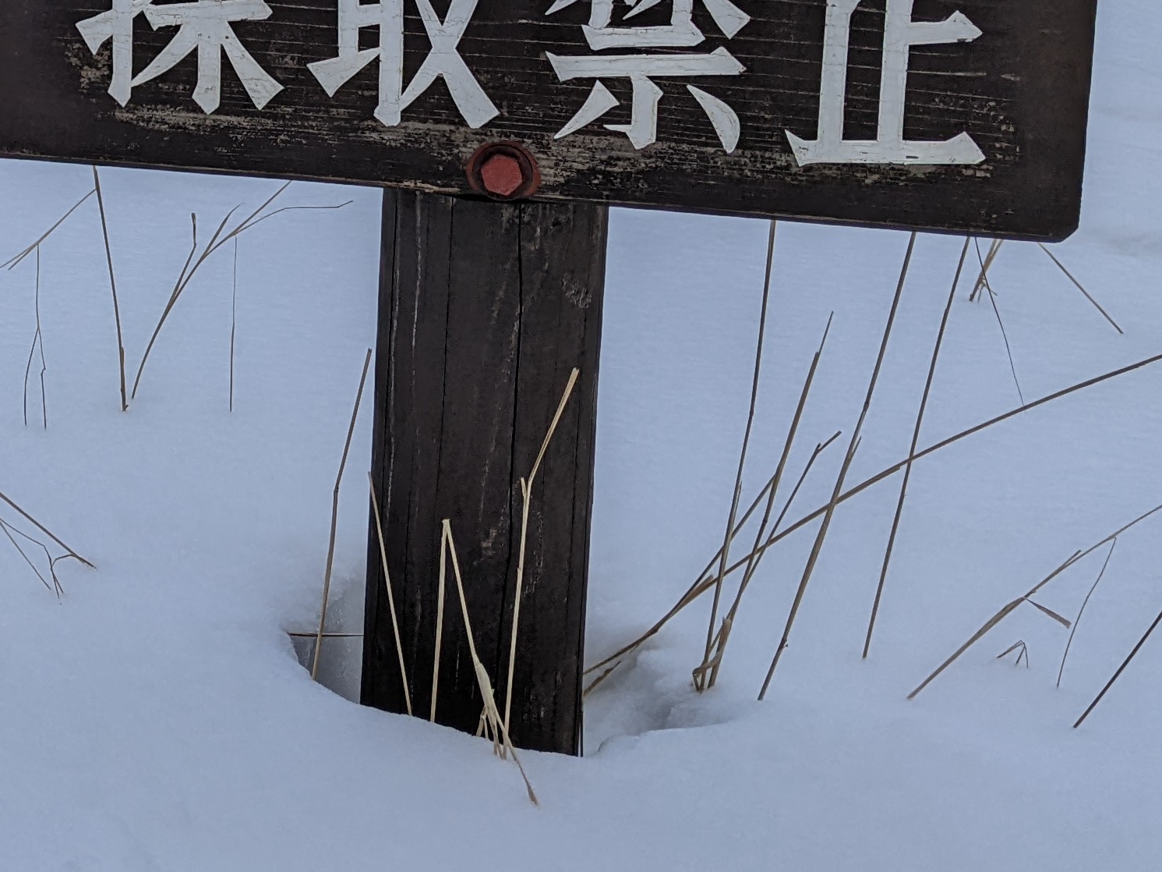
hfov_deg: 25.2
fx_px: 2450
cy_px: -241
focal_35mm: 73
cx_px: -48
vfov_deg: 18.8
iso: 68
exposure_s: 1/3344
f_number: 1.73
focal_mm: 4.38
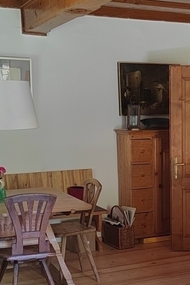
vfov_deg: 30.0
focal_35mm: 66
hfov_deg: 20.2
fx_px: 523
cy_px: 217
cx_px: 167
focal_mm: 5.52
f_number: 1.9
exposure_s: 1/50
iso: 1088
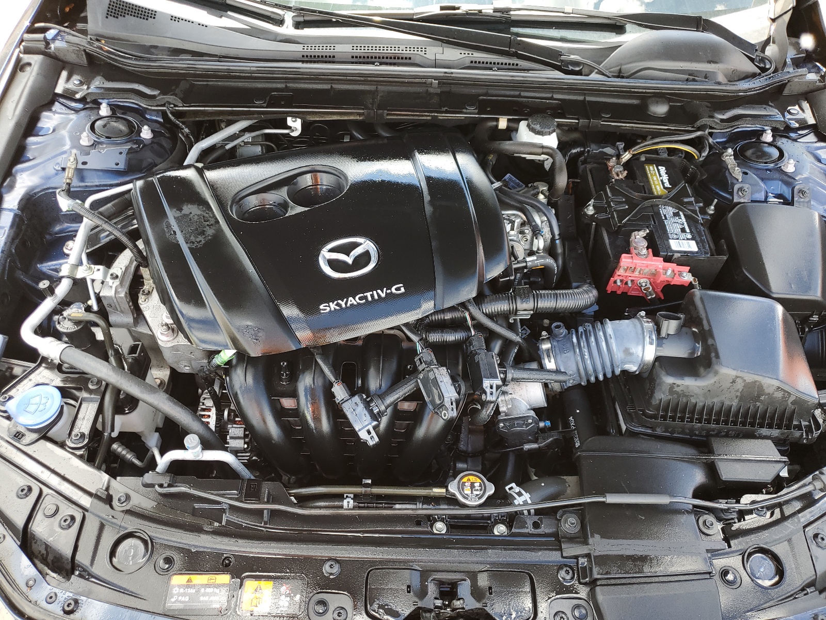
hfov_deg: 67.3
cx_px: 413
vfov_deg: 53.1
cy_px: 310
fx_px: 620
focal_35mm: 26
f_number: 1.5
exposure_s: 1/192
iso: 50
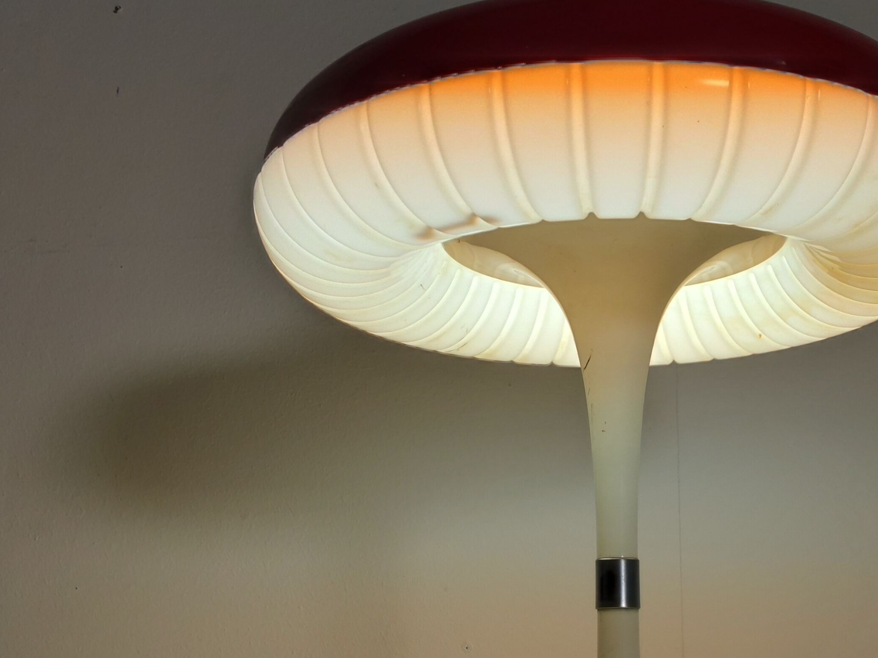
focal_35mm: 50
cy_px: 419
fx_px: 1268
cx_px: 592
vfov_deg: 29.0
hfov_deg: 37.7
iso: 112
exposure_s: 1/190
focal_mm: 4.75
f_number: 1.75
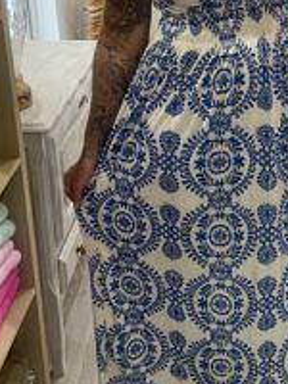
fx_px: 555
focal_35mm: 50
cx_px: 227
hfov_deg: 28.5
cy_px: 61
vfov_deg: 36.5
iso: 100
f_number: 1.6
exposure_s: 1/50
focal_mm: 5.1
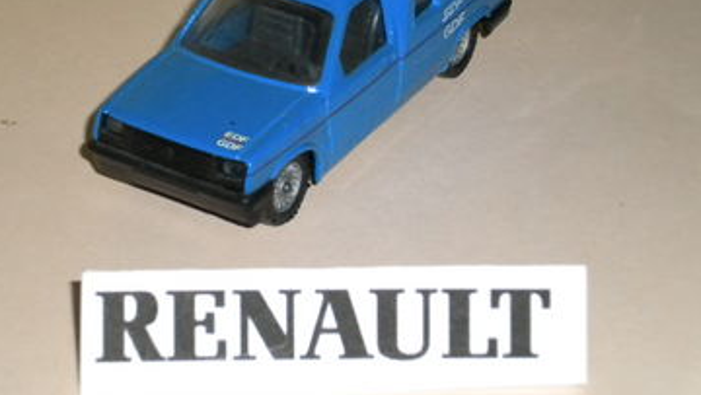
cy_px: 128
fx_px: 2362
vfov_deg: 9.6
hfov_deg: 16.9
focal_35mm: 127
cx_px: 315
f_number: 5.9
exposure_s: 1/60
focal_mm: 18.9
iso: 400
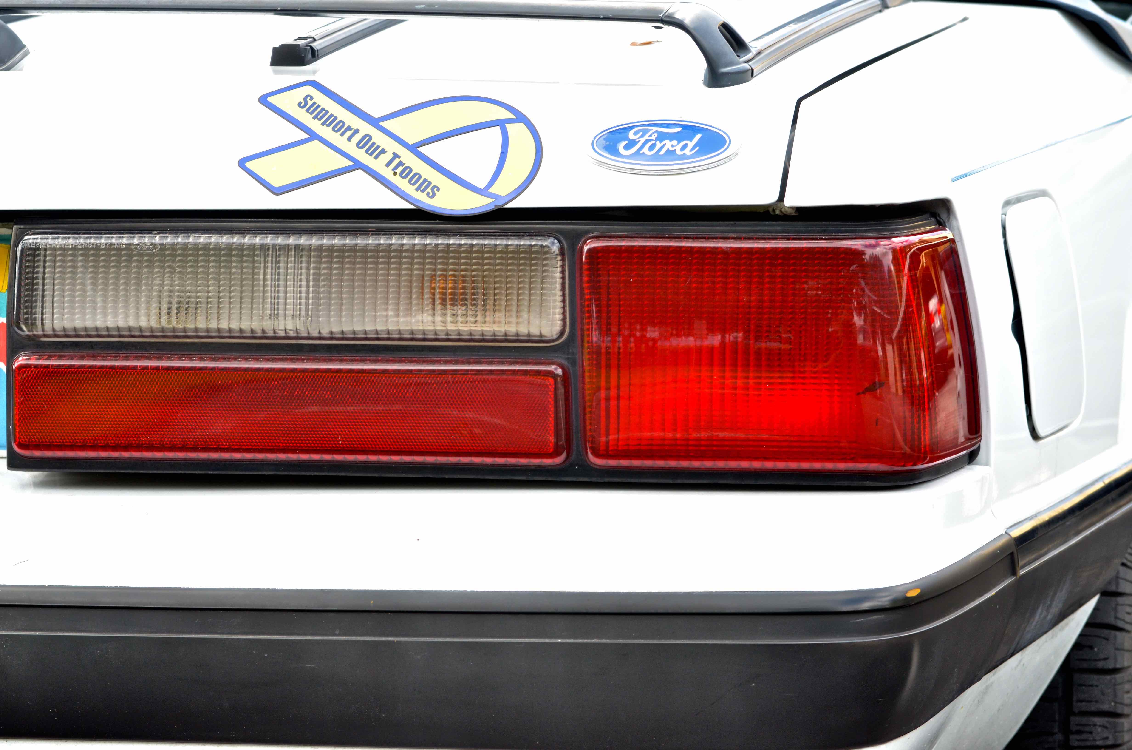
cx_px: 566
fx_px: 3295
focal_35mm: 105
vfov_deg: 13.0
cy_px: 375
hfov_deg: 19.5
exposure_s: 1/125
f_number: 8
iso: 400
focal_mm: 70
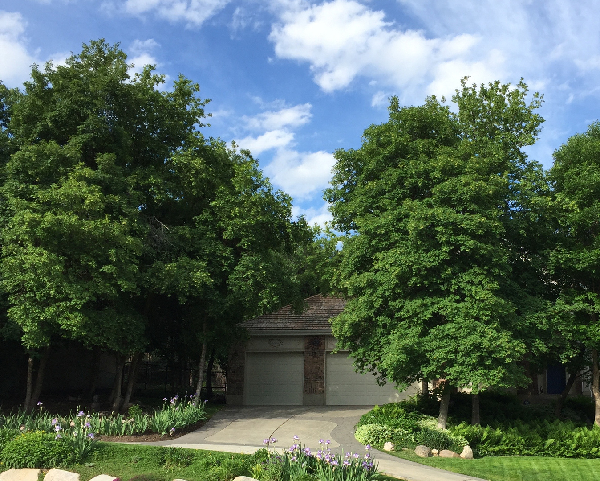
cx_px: 403
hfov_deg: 42.3
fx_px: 764
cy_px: 322
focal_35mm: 43
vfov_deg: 34.6
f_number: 2.2
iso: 32
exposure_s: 1/942
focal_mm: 4.15
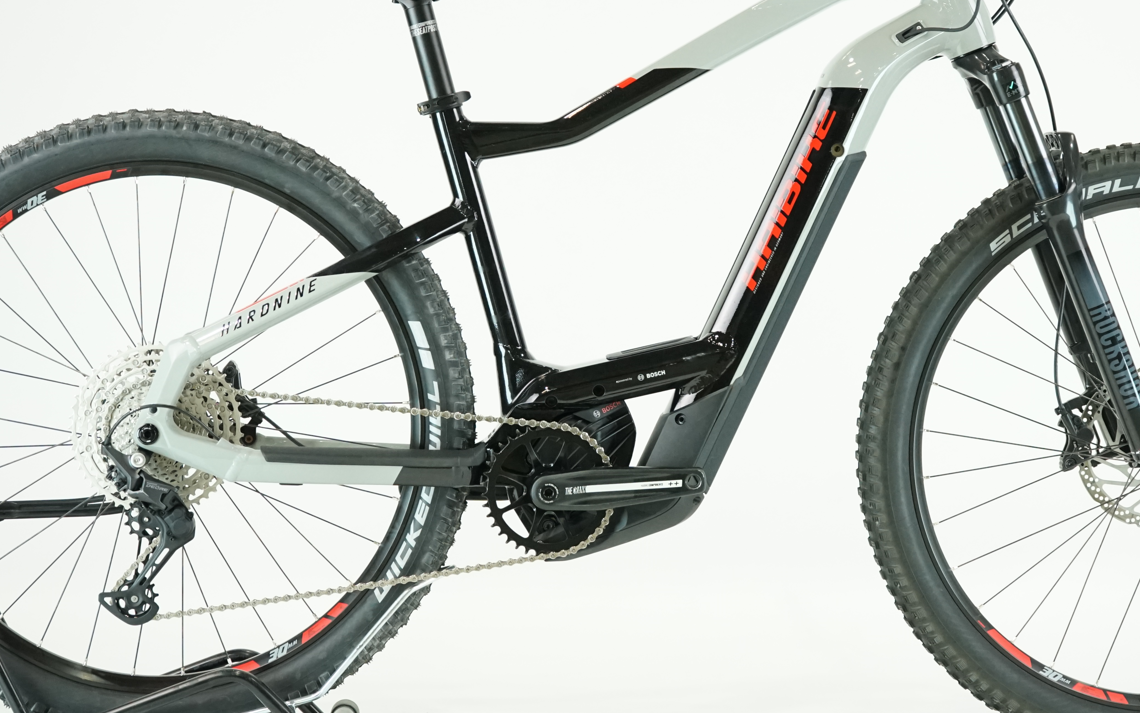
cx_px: 656
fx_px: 2392
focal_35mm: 77
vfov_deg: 16.9
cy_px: 238
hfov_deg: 26.8
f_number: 5.6
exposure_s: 1/200
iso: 2500
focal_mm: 52
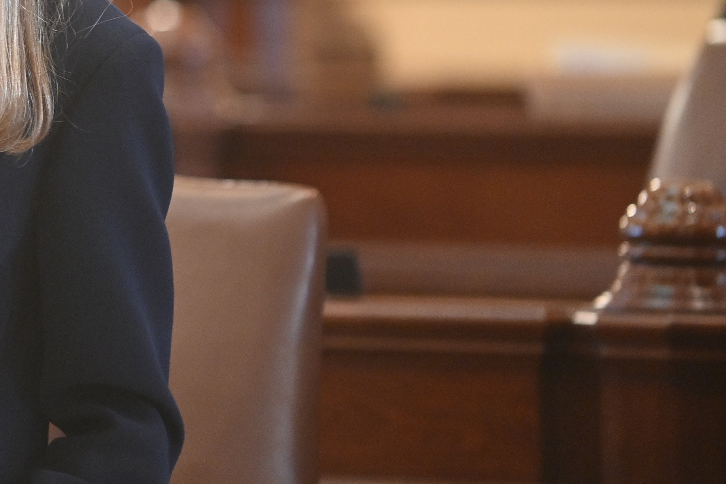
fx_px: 9638
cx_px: -109
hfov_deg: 4.3
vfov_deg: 2.9
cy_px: -65
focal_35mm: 478
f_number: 2.8
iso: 3200
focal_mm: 200
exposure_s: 1/200
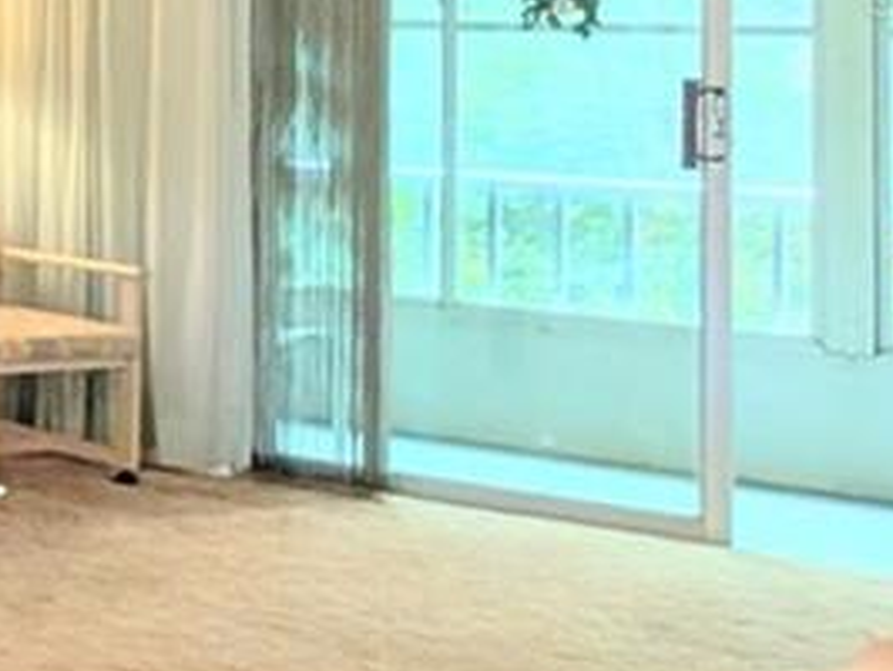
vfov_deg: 19.8
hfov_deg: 13.3
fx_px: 1859
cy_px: -10
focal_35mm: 72
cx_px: -1494
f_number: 1.7
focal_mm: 2.02
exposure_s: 1/60
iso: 221
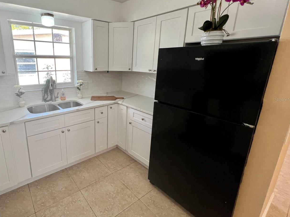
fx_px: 142
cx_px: 108
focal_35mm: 17
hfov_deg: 89.1
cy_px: 100
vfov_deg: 74.6
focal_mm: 1.57
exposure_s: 1/120
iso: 80
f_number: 1.8
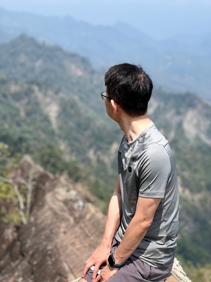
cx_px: 106
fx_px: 626
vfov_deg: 25.3
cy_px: 141
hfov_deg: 19.1
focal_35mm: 77
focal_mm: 9
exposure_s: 1/585
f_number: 2.8
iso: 32
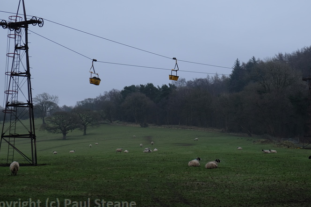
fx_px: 751
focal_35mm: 87
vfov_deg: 15.7
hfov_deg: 23.4
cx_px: 163
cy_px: 93
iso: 250
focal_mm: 48.4
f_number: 4
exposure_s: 1/200
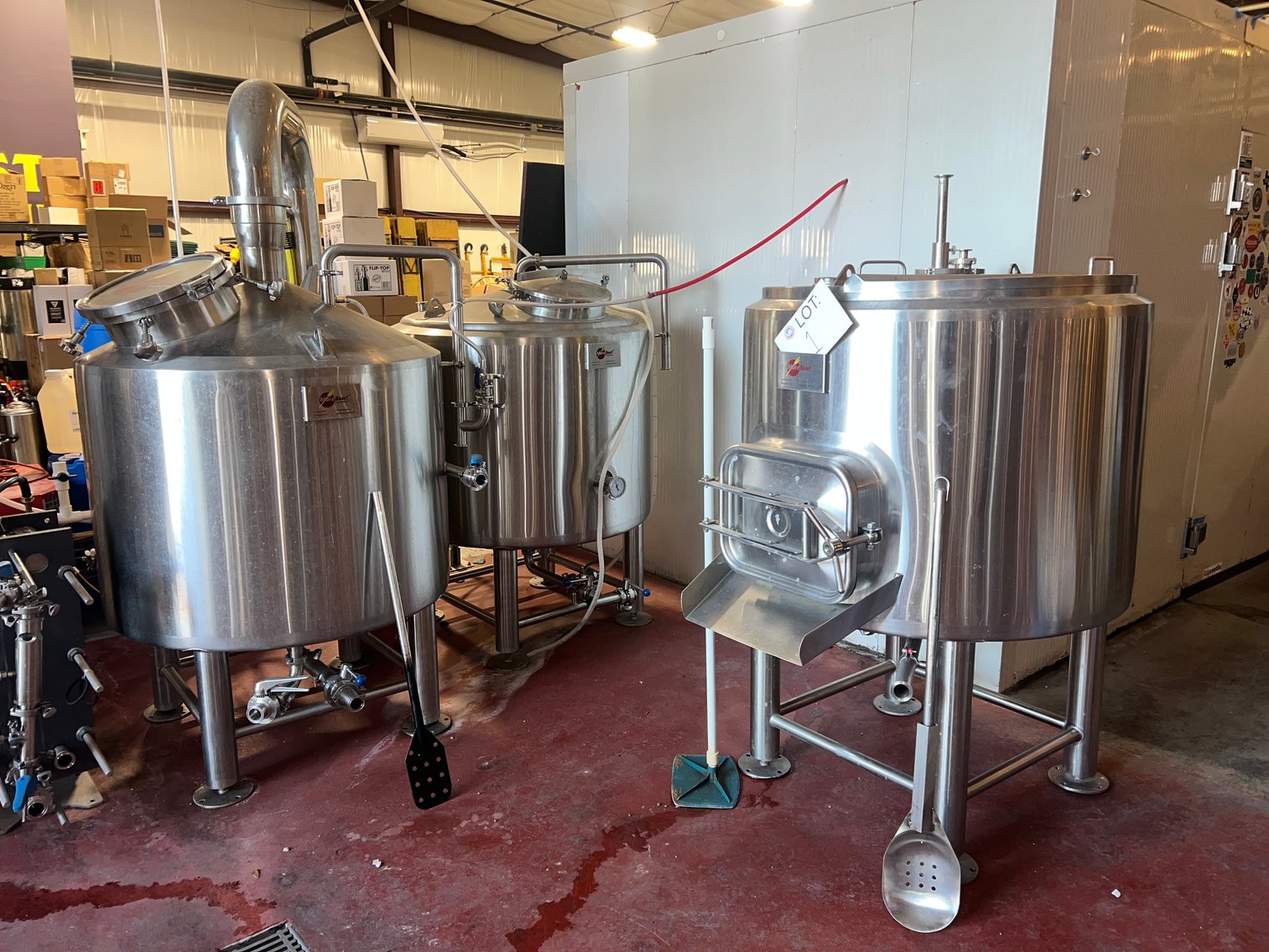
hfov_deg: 67.3
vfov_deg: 53.1
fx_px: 953
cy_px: 476
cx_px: 634
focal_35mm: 26
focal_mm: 5.7
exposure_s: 1/24
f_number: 1.5
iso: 50
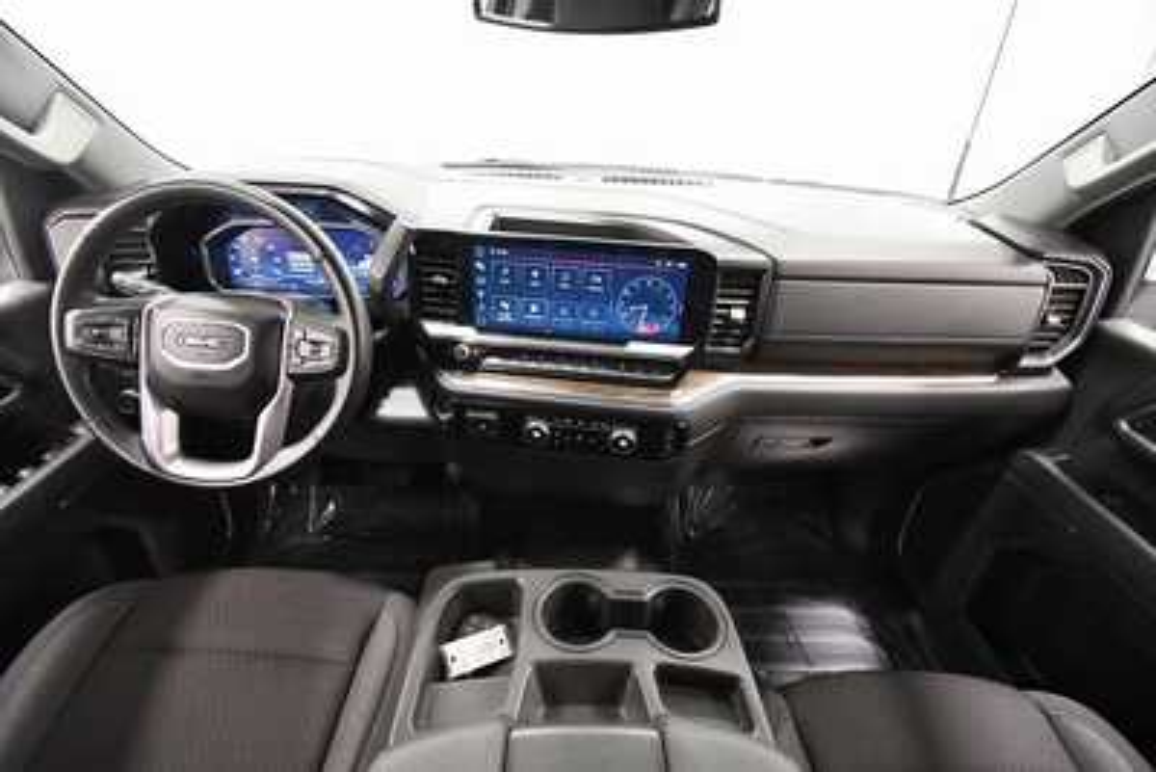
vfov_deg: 77.4
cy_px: 386
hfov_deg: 100.4
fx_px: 482
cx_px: 578
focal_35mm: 15
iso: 3200
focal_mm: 10
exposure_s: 1/80
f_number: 4.5
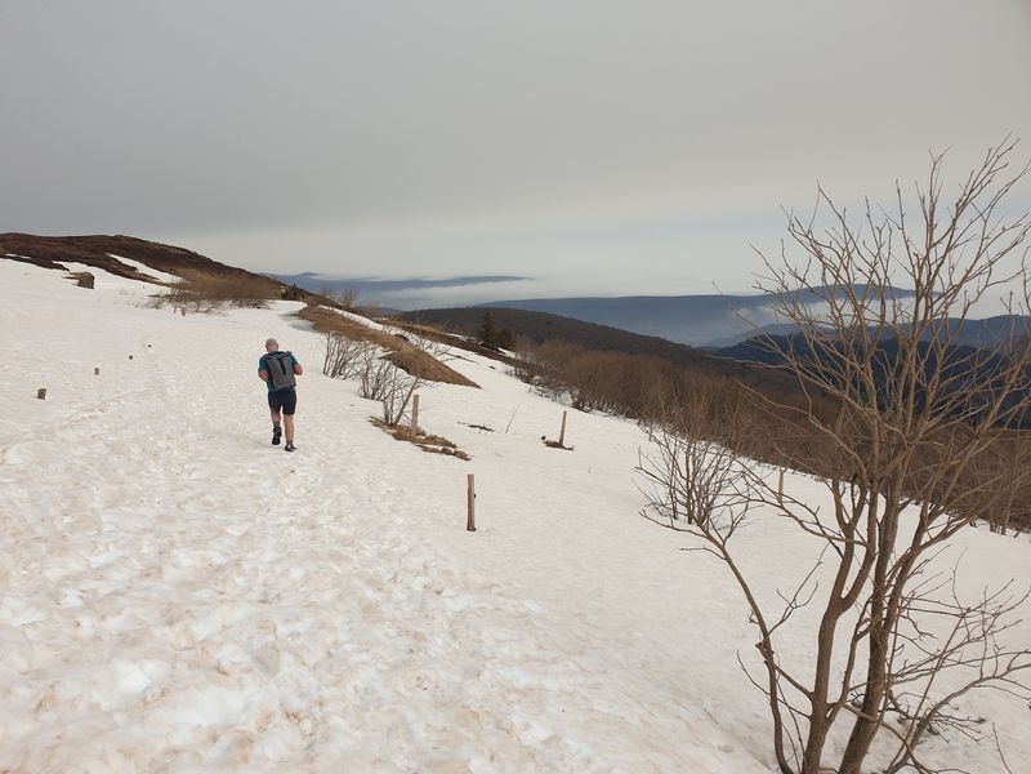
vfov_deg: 53.1
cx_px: 516
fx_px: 774
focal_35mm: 26
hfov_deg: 67.3
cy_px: 387
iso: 50
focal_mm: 4.3
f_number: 2.4
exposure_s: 1/2066
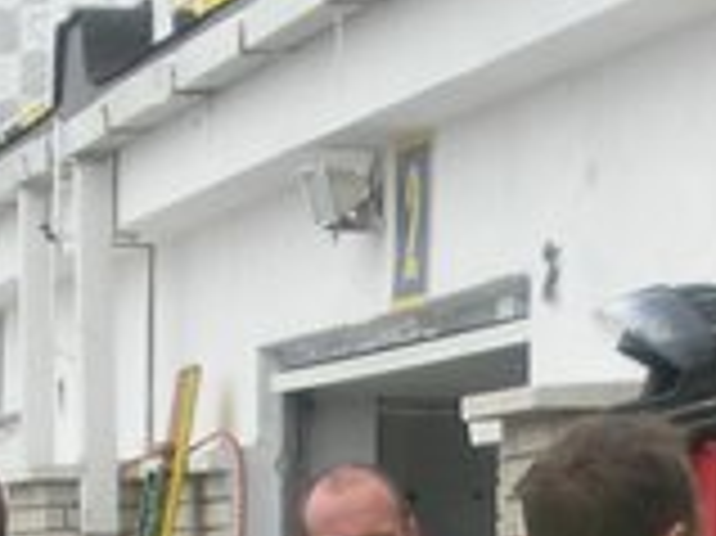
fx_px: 4547
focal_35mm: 220
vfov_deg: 6.6
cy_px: 1000
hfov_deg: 9.0
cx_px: 477
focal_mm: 6.3
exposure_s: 1/159
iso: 64
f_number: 3.5
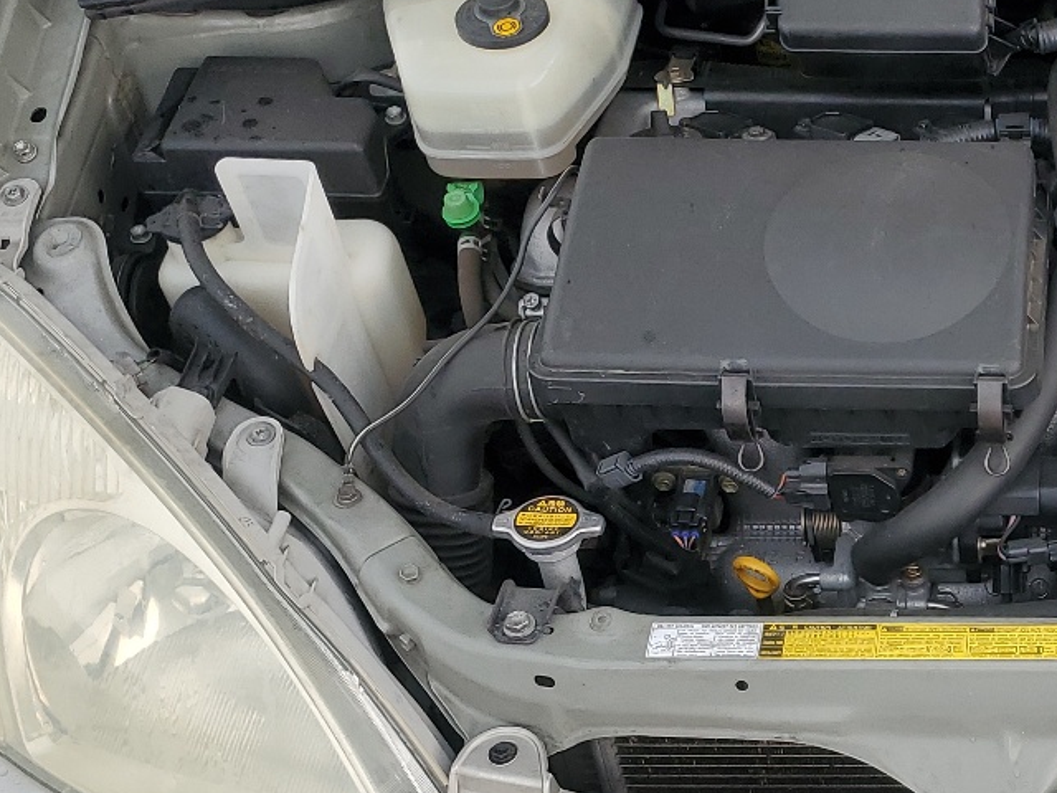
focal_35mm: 65
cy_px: 547
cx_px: 1135
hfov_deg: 27.5
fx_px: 1985
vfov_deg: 22.5
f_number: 1.5
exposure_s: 1/217
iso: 50
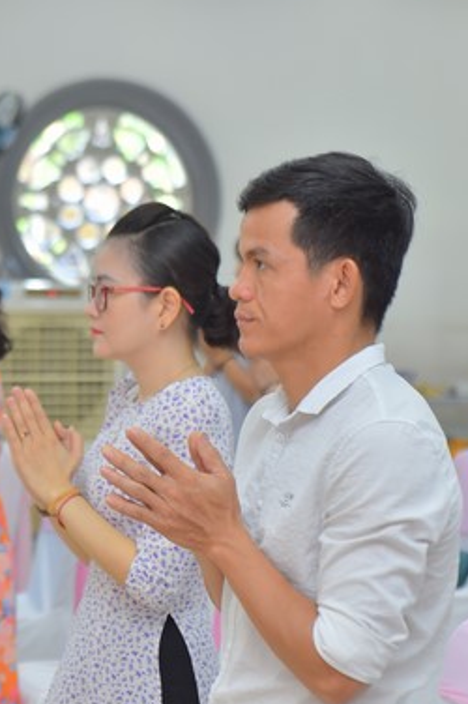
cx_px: 70
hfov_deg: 11.3
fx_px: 2364
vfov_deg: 16.9
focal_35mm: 121
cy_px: 429
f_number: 3.5
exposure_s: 1/100
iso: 800
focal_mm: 70
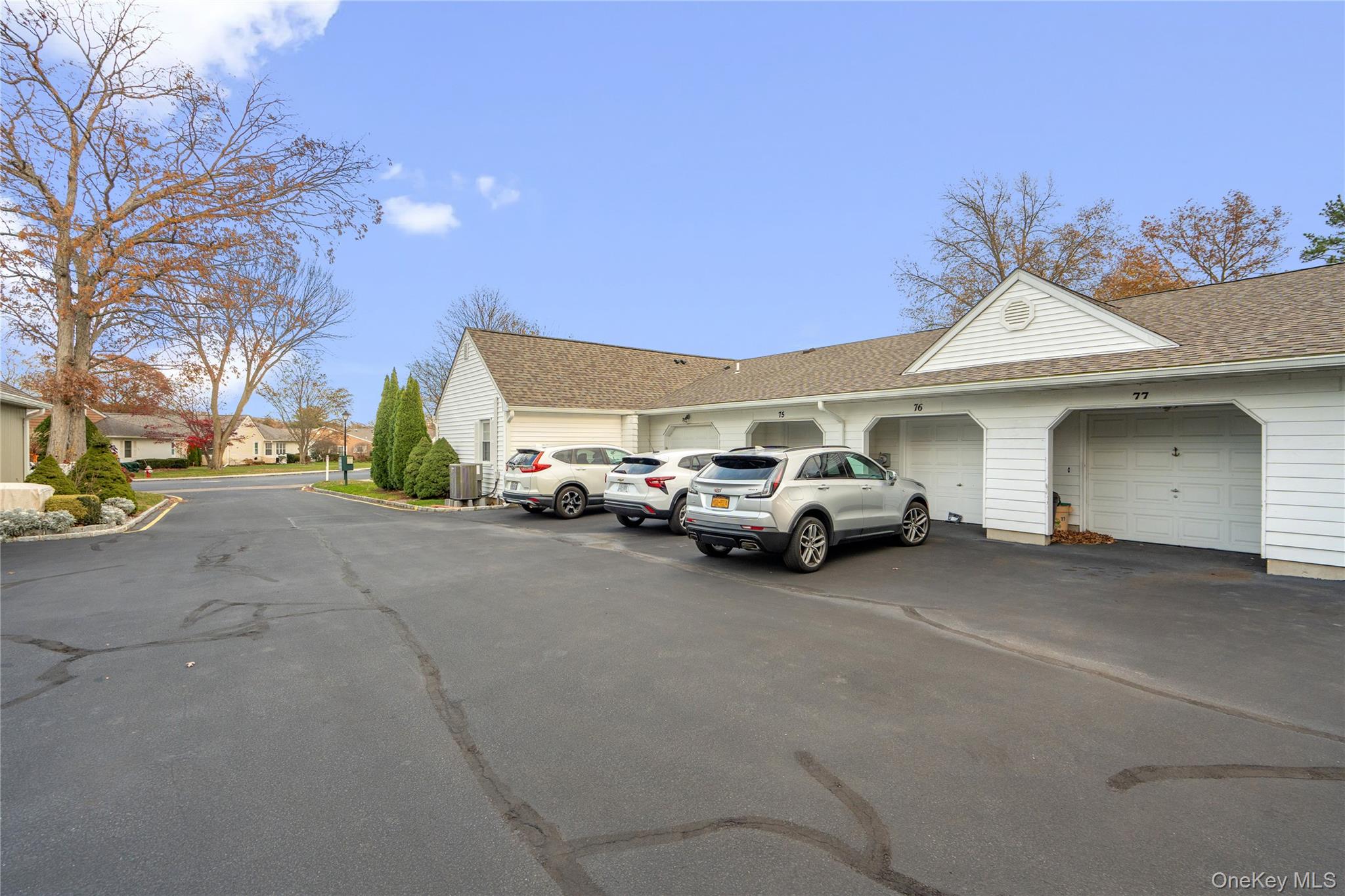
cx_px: 672
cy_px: 448
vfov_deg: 73.7
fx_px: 598
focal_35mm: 16
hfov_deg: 96.7
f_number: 5.6
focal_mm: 16
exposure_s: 1/200
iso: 1000
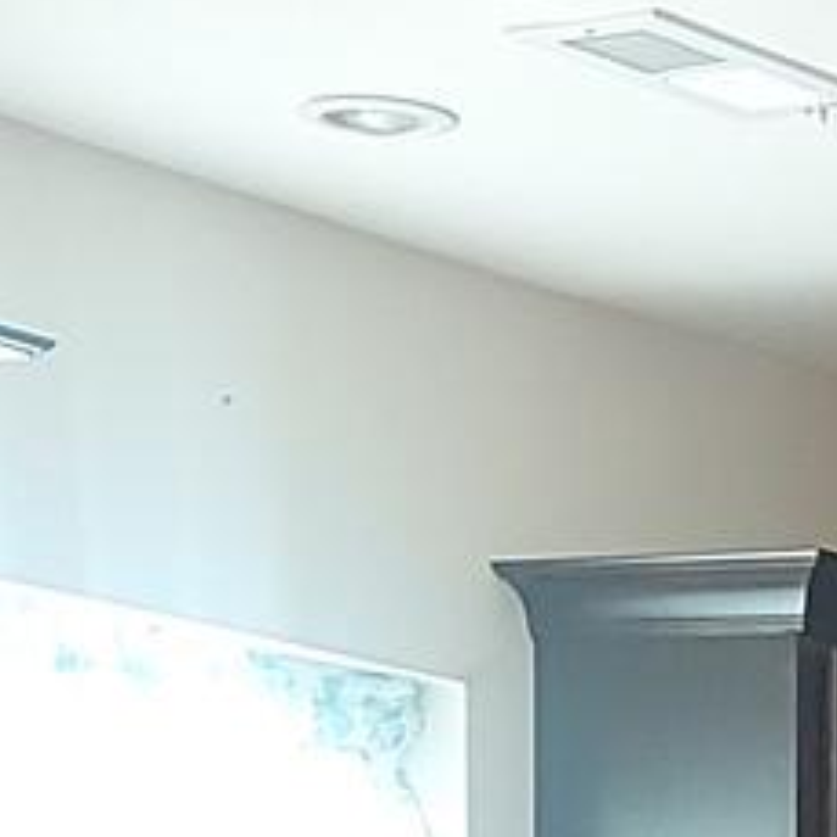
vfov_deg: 8.4
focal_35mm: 190
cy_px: 2076
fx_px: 5198
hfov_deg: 8.9
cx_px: 1341
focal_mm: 5.23
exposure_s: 1/60
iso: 250
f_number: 1.8
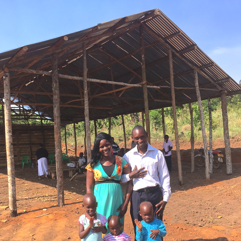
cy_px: 163
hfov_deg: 47.2
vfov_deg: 46.4
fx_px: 276
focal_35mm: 35
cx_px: 119
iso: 32
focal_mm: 4.15
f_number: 2.2
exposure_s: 1/1130
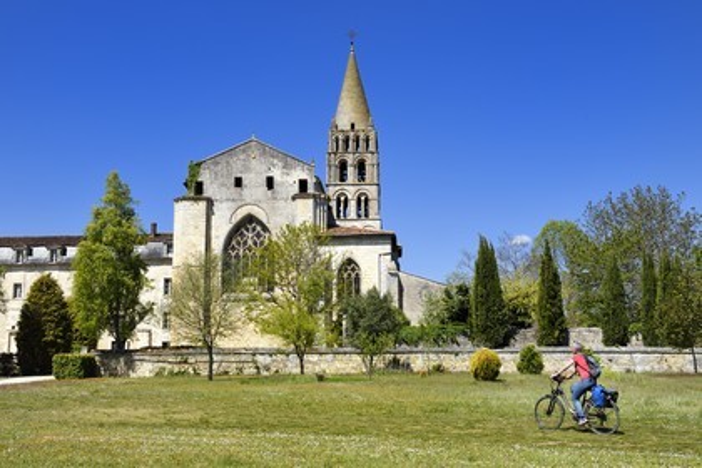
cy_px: 234
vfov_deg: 30.5
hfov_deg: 44.5
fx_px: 858
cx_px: 351
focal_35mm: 44
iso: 200
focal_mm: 44
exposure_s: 1/320
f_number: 11
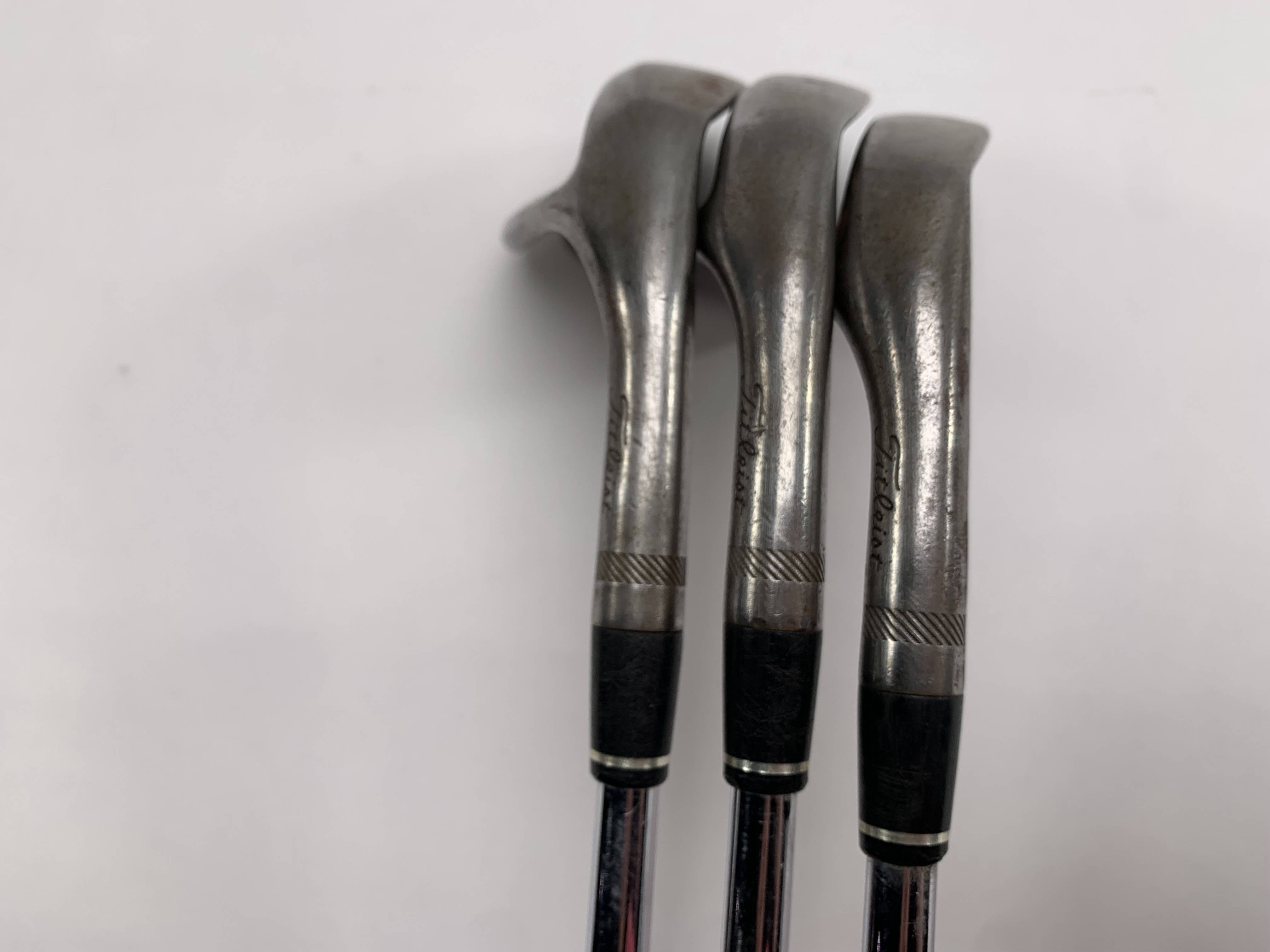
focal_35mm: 26
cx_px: 635
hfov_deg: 67.3
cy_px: 476
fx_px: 954
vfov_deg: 53.1
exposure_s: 1/223
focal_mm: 4.25
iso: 25
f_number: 1.8
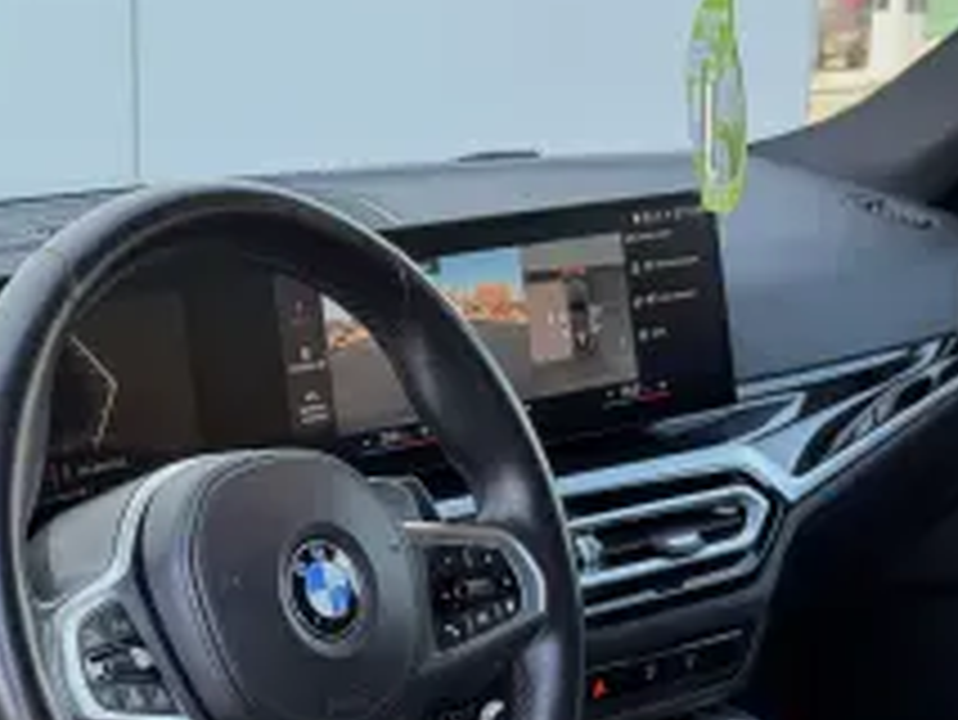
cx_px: 243
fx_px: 2243
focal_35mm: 81
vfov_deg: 18.2
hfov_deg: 23.9
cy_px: 459
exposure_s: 1/121
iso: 50
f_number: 1.78
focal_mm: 6.76
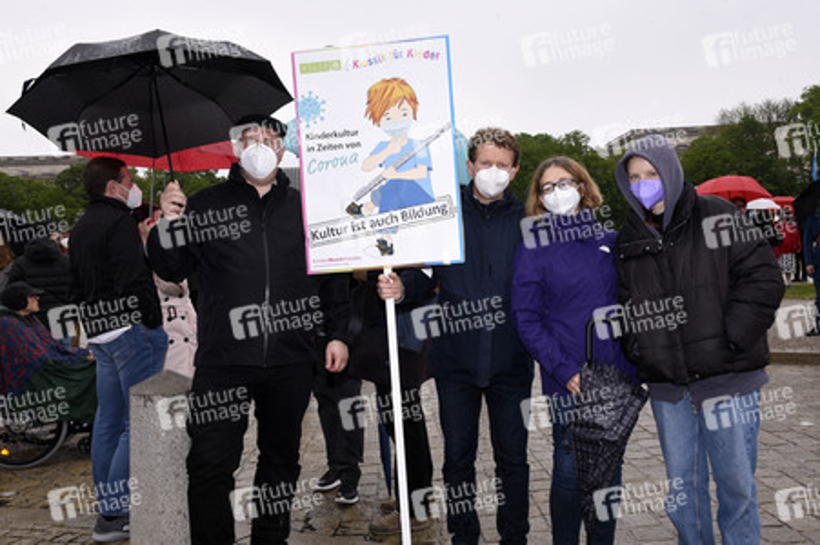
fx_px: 865
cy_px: 272
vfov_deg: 35.0
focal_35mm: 38
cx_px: 410
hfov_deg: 50.7
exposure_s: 1/160
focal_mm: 38
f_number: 11
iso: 400
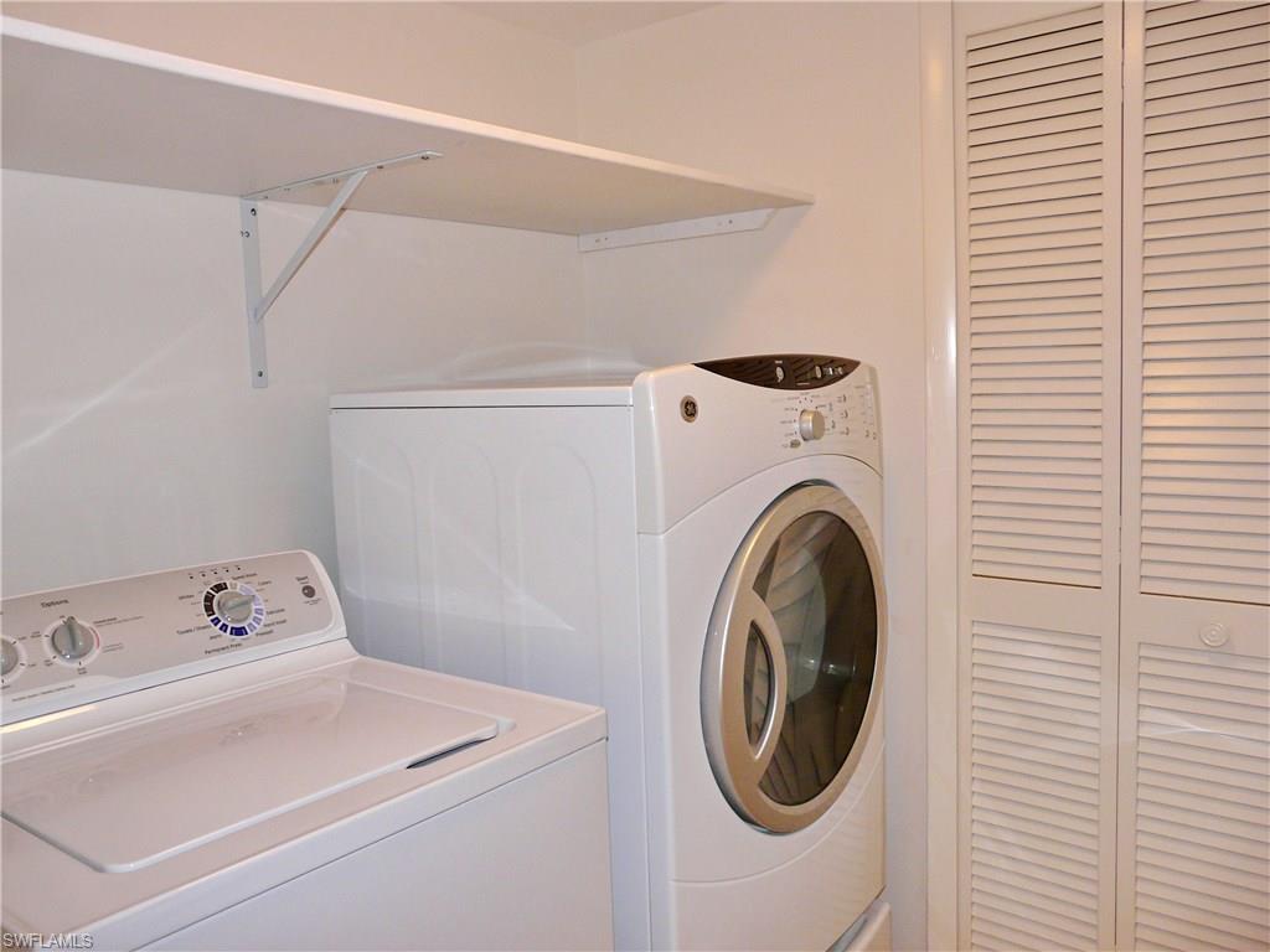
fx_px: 1027
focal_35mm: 28
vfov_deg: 49.7
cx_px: 635
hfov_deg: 63.4
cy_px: 476
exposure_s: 1/25
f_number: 2.8
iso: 100
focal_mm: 4.6
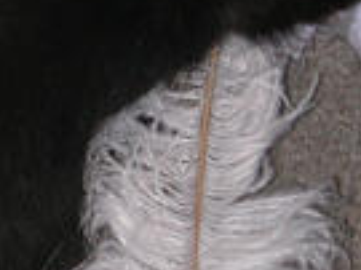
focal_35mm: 330
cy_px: 147
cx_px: 126
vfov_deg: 4.5
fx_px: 3438
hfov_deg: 6.0
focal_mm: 16.8
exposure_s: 1/59.9
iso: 148
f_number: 4.8
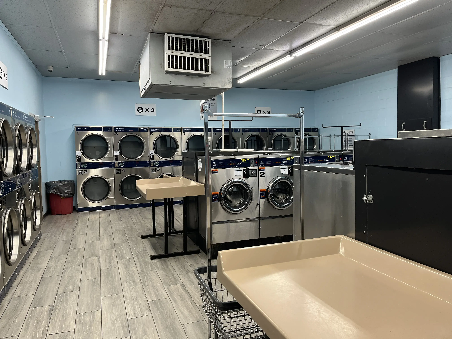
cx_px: 226
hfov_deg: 67.3
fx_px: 339
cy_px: 170
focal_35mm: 26
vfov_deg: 53.1
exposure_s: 1/120
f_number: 1.6
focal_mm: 5.1
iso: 125
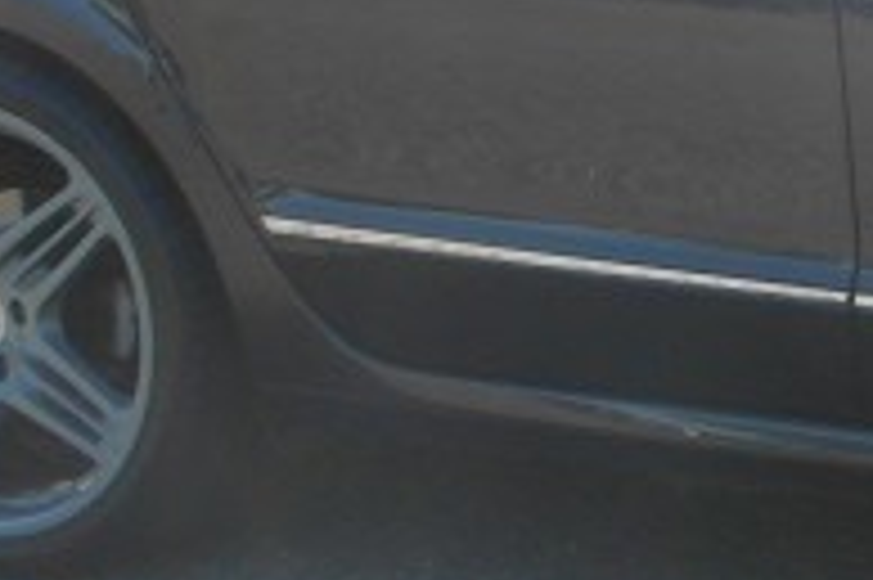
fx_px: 4652
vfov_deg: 7.1
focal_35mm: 192
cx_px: 1476
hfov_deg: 10.2
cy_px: 198
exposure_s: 1/180
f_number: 4.3
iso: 100
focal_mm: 6.2
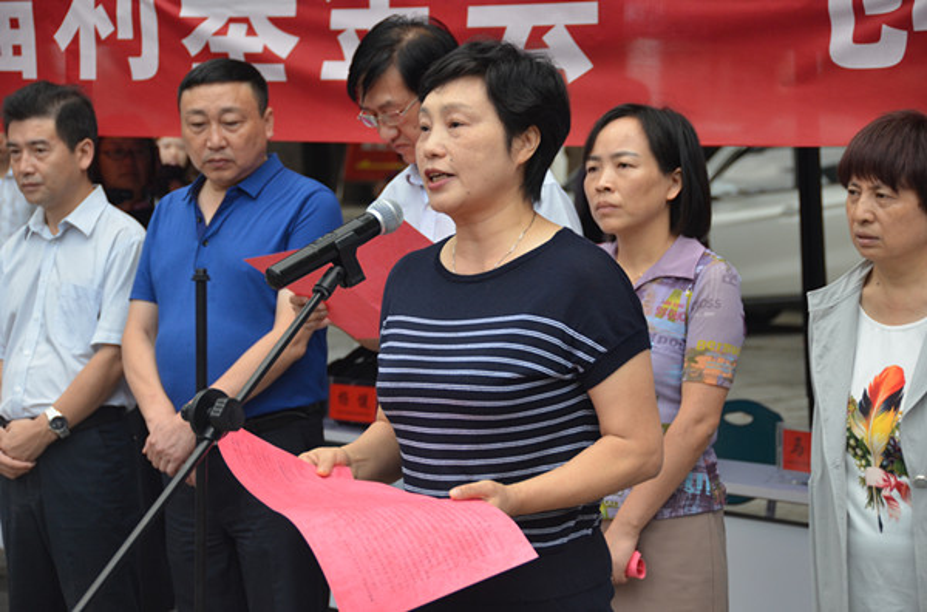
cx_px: 464
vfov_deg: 12.1
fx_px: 2888
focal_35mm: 112
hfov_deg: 18.2
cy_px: 306
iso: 800
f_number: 5
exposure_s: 1/500
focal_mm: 75
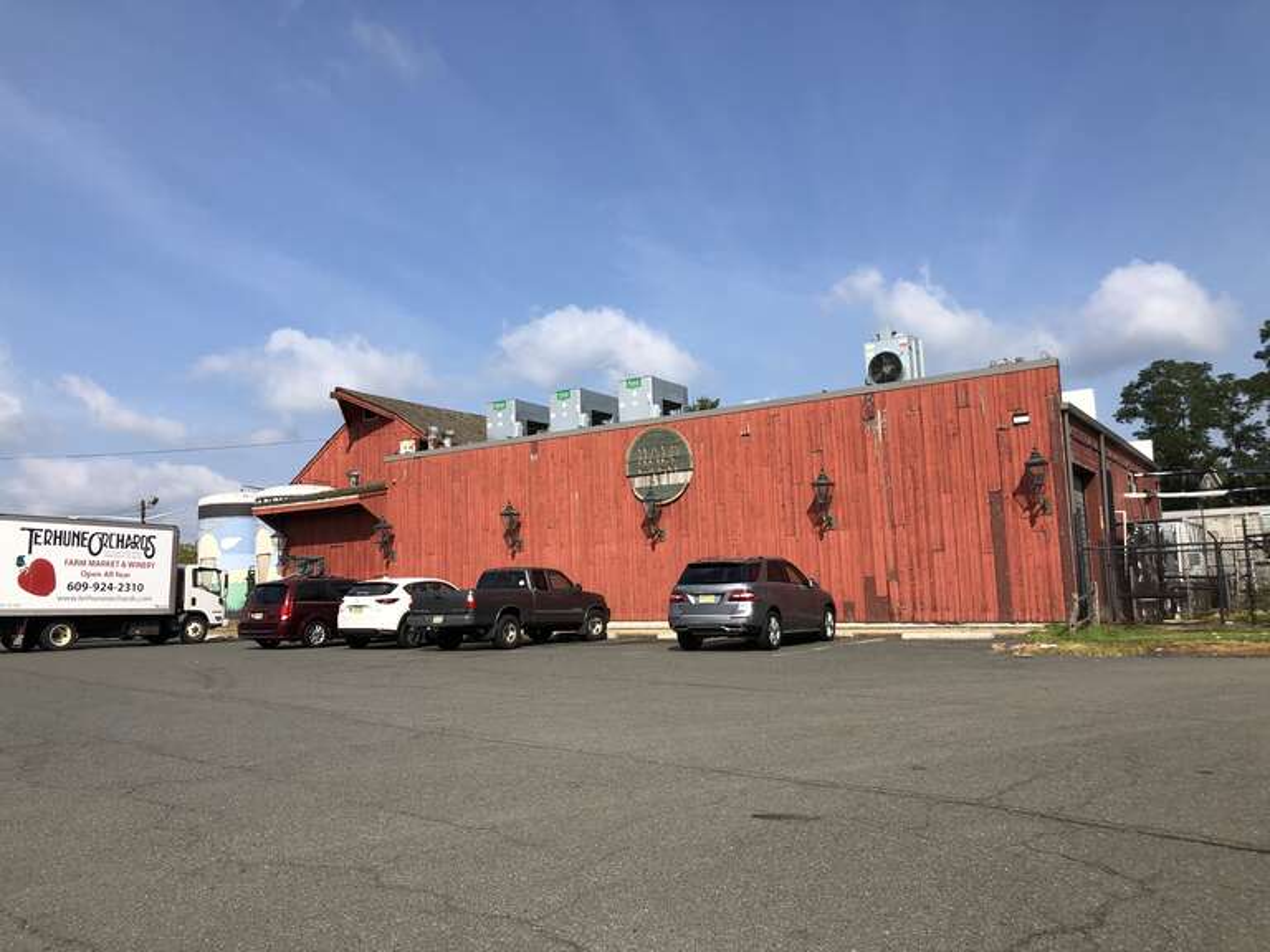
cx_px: 635
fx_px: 1027
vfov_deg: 49.7
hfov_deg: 63.4
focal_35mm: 28
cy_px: 476
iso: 25
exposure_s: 1/2404
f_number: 1.8
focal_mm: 4
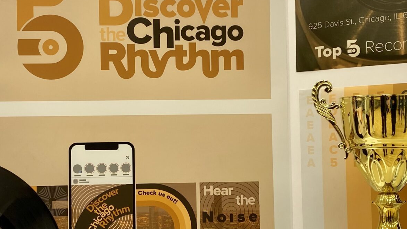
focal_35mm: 62
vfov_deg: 19.4
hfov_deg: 33.8
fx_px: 669
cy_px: 134
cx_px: 177
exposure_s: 1/120
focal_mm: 4.25
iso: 50
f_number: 1.8
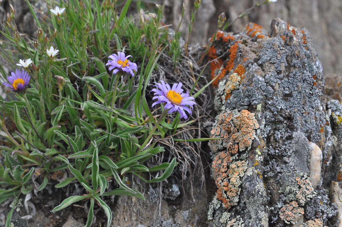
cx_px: 171
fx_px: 854
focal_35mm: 90
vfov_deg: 15.1
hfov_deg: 22.7
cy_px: 114
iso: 400
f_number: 9
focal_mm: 60
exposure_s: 1/160
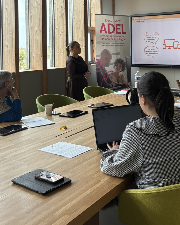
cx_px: 123
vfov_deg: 39.1
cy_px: 51
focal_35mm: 46
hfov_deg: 32.4
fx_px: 306
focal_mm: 5.96
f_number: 1.6
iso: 100
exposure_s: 1/242
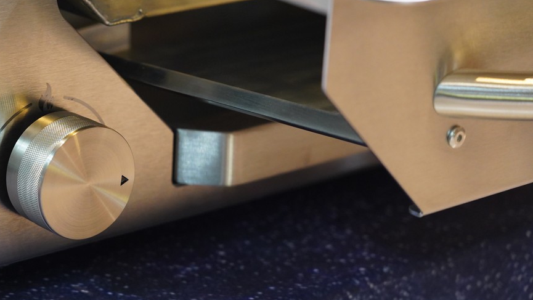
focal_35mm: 124
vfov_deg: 9.8
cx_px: 139
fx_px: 1753
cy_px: 64
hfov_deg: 17.2
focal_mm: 80
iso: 3200
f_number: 4
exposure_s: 1/80
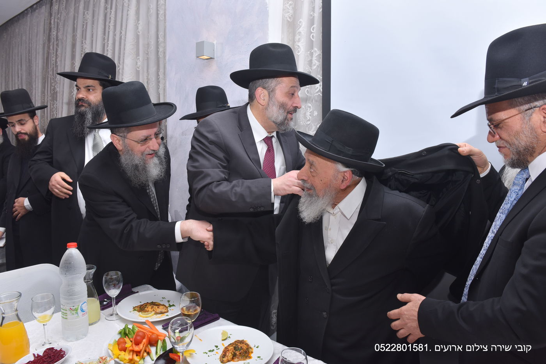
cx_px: 273
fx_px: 364
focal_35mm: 24
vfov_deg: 53.1
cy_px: 182
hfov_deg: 73.8
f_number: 7.1
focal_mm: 24
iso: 400
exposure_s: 1/160
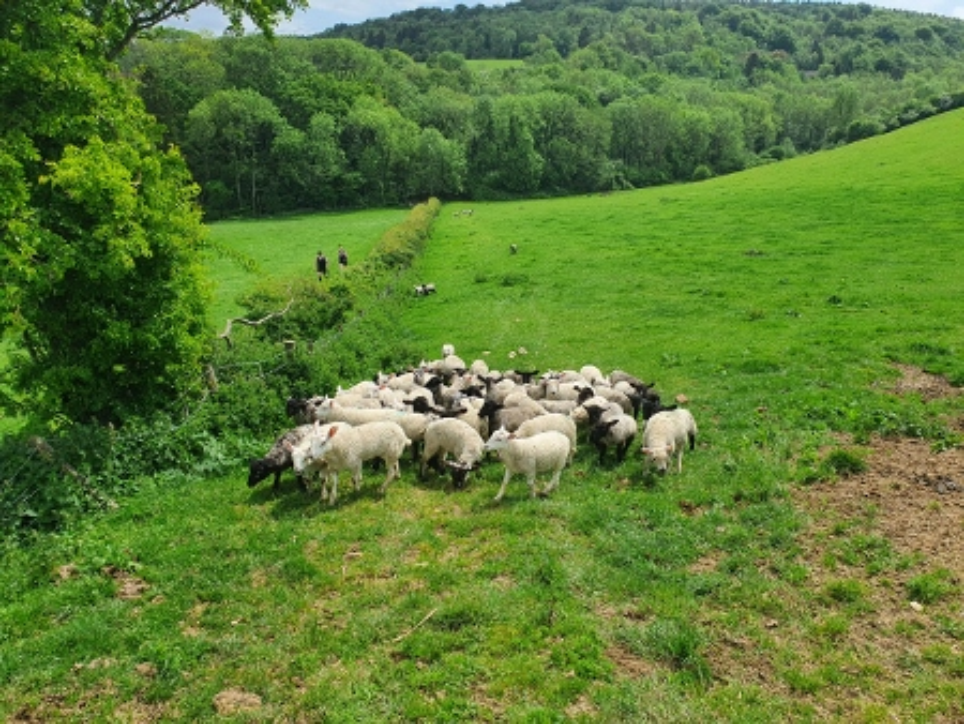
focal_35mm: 26
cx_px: 482
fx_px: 724
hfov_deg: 67.3
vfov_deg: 53.1
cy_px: 362
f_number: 2.4
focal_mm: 4.32
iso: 50
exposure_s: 1/1676
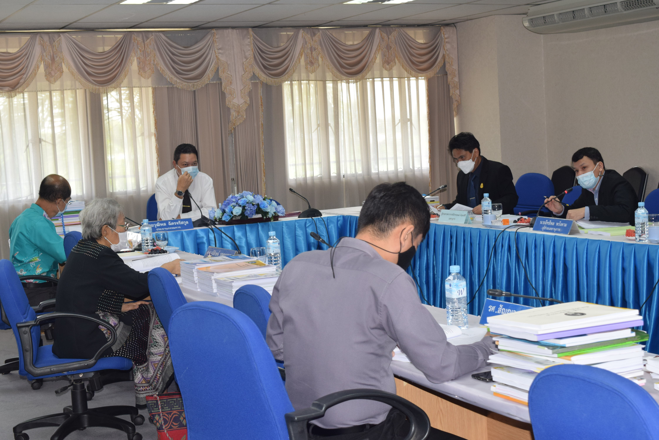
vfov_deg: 22.6
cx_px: 330
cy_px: 220
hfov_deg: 33.4
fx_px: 1099
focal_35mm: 60
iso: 560
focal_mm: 40
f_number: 8
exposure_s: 1/60
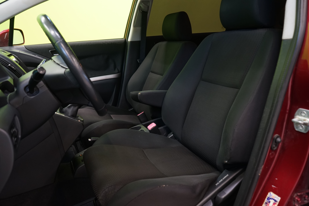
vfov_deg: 45.0
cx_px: 154
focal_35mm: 29
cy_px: 103
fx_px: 249
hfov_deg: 63.7
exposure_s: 1/20
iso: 1250
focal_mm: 29
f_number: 5
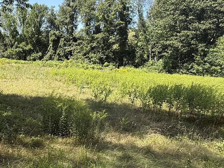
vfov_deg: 42.9
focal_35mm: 33
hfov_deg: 50.5
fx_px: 214
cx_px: 32
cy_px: 88
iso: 50
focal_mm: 2.22
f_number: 2.2
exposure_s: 1/585
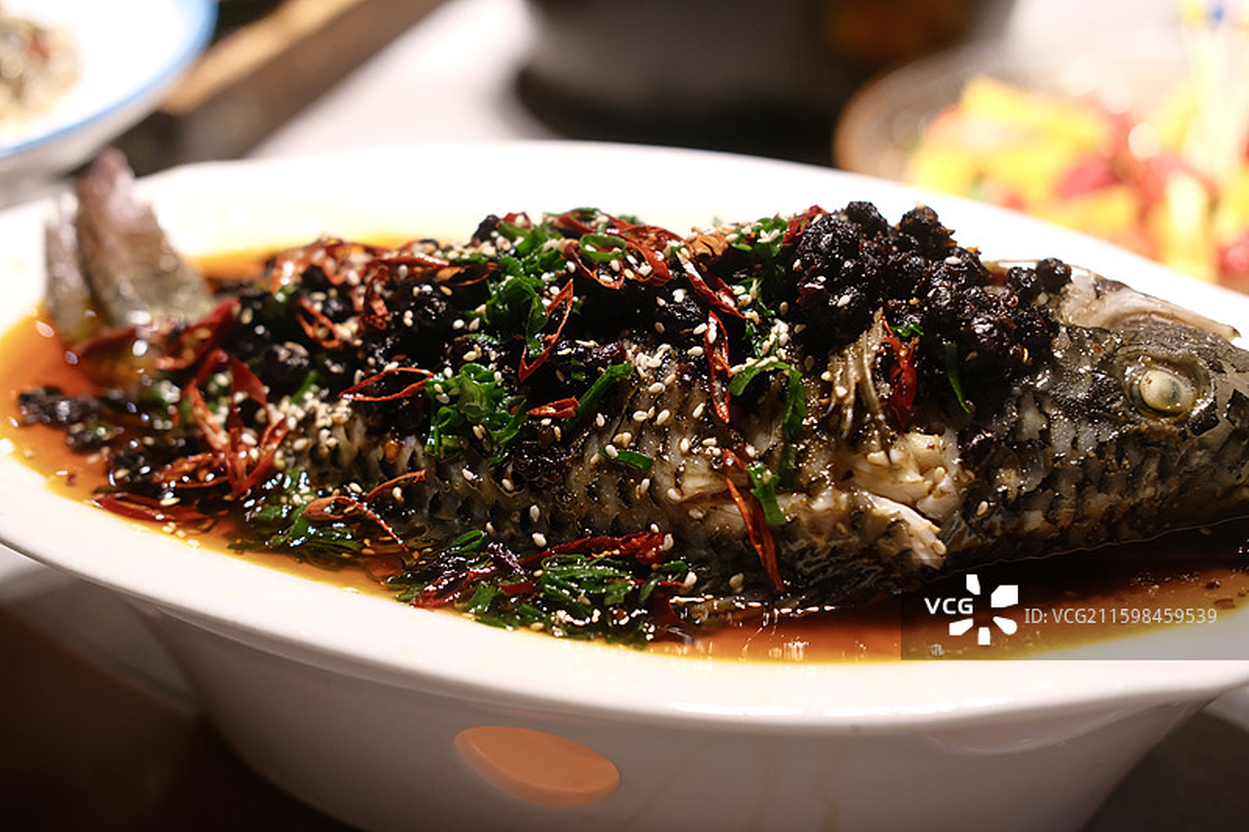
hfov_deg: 37.5
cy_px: 416
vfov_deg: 25.5
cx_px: 624
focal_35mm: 53
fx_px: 1838
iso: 640
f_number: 2.5
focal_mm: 35
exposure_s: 1/170
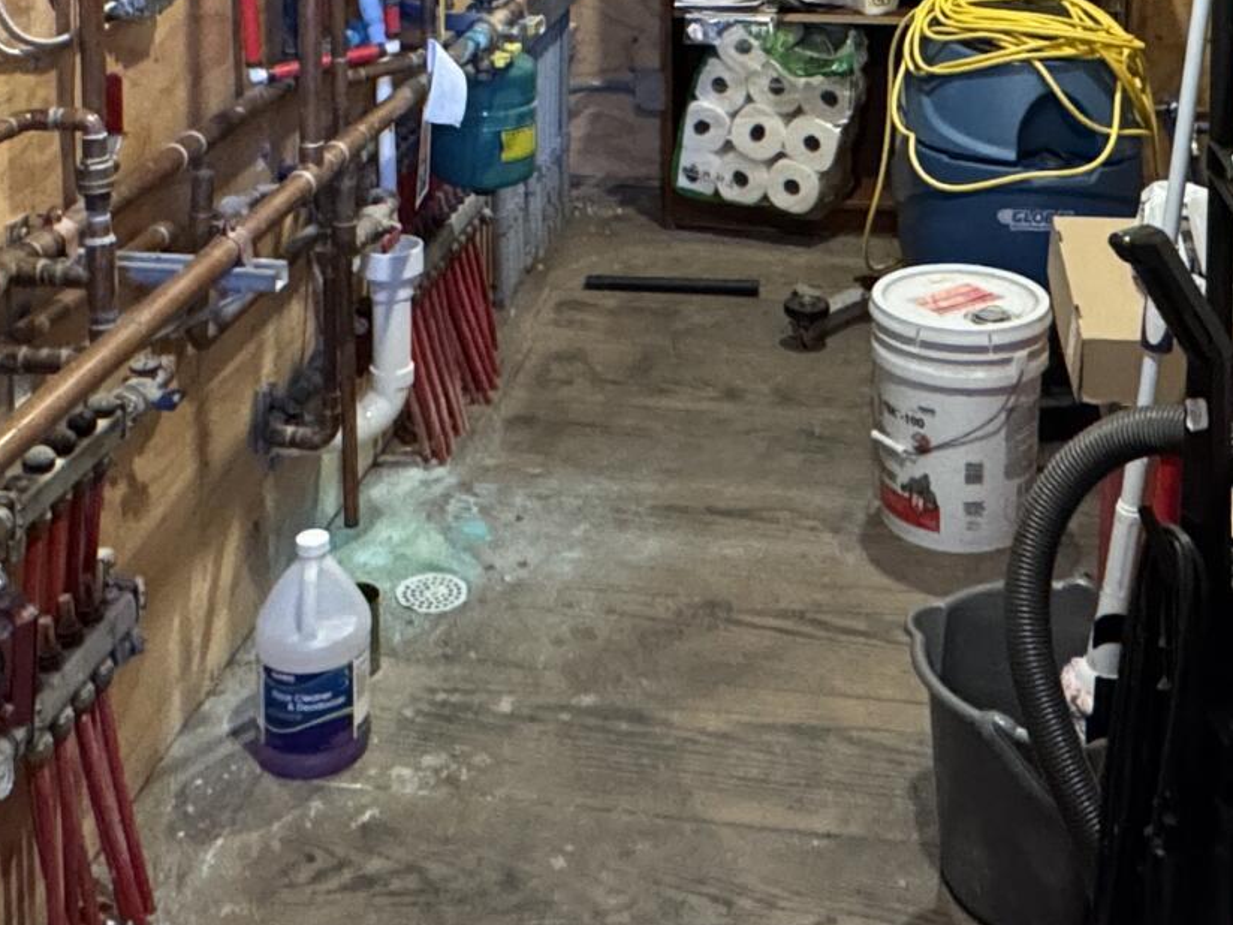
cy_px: -204
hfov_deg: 37.4
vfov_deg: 25.5
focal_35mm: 51
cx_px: 718
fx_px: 1817
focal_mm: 2.22
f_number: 2.2
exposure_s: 1/60
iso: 800
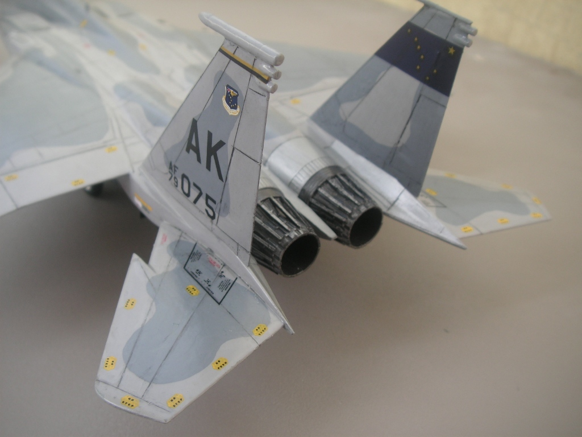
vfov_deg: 37.7
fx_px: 639
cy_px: 218
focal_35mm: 38
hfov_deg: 49.0
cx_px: 291
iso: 50
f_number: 3.3
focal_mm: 6.3
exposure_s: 1/45
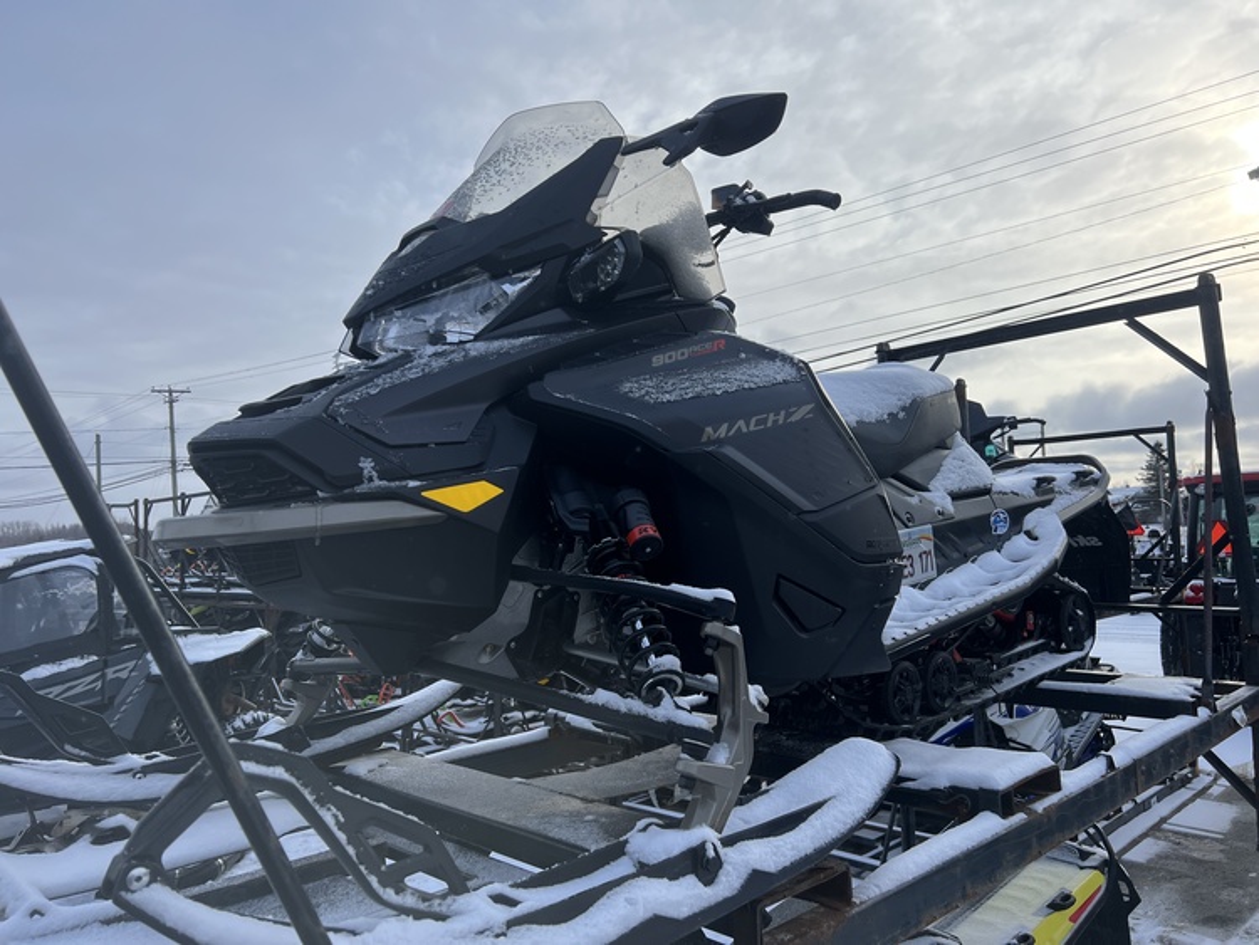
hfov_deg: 67.3
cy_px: 472
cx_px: 630
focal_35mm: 26
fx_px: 946
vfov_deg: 53.1
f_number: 1.5
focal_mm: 5.7
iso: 50
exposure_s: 1/2571
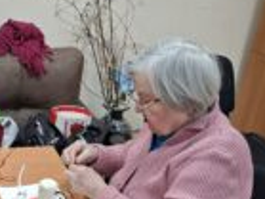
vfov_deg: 24.7
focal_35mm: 58
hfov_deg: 31.2
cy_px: 162
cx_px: 11
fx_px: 444
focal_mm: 5.54
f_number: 1.8
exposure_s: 1/50
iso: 160
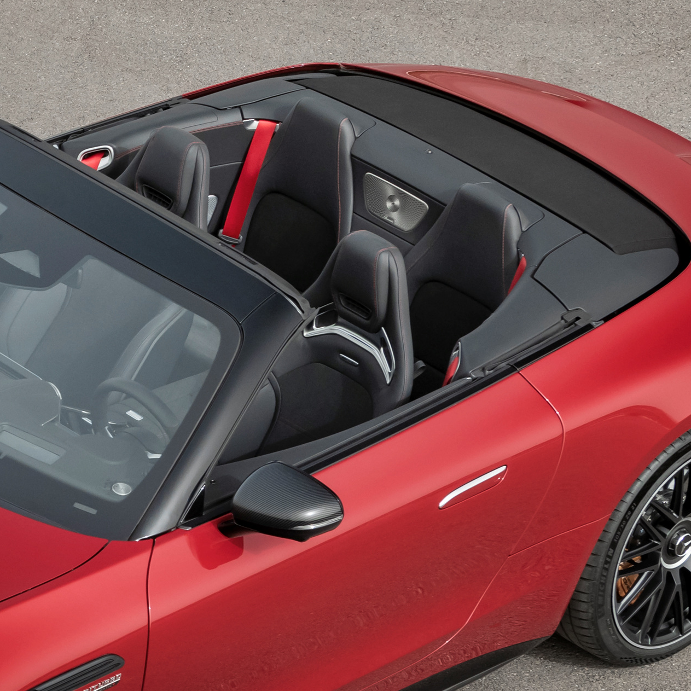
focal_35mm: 62
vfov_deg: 27.7
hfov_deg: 27.7
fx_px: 1400
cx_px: 409
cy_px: 345
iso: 200
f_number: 8
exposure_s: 1/200
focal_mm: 48
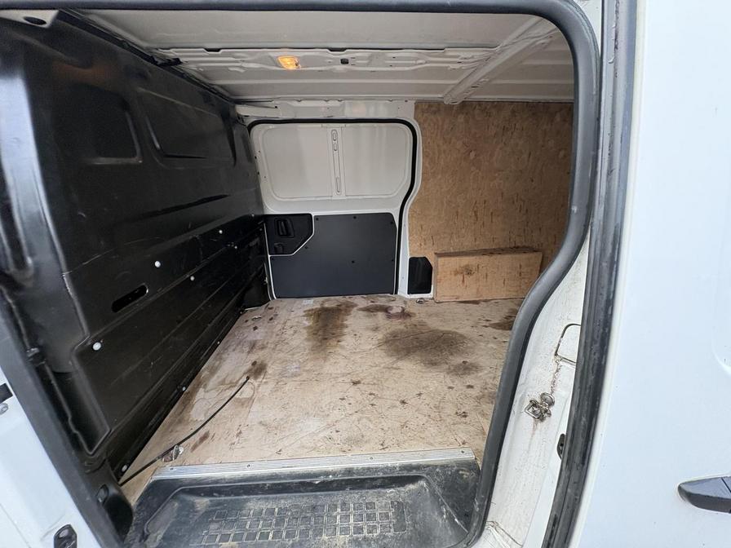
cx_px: 366
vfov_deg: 85.7
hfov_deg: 102.1
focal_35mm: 14
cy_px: 274
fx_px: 296
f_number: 2.2
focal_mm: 2.22
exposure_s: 1/99
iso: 200
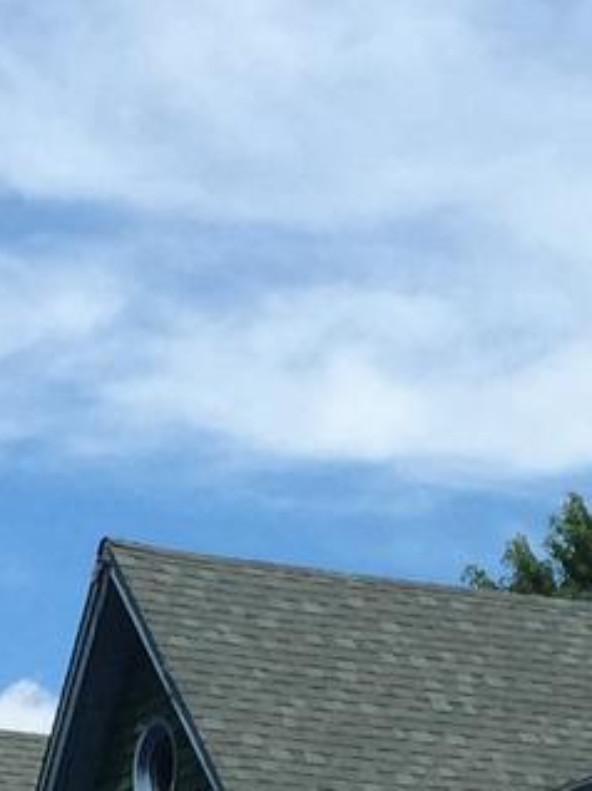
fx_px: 4270
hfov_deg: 7.8
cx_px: 791
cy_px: 1109
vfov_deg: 10.3
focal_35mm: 187
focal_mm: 4.15
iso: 32
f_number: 2.2
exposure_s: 1/1883
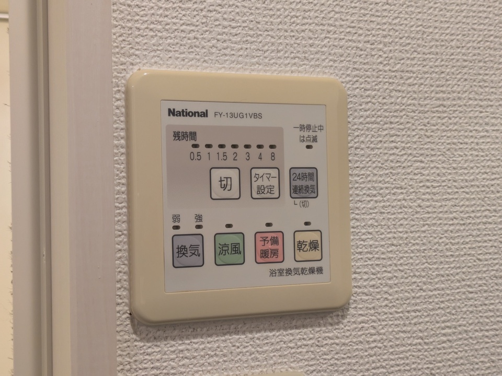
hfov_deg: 37.5
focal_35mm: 51
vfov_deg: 28.6
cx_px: 251
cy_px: 188
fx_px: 740
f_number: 1.89
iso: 105
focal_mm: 5.43
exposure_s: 1/24
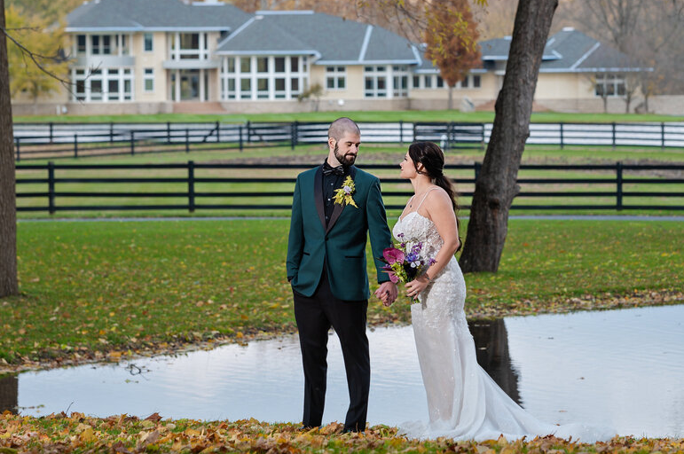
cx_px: 369
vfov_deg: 7.2
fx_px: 3605
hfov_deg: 10.8
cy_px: 177
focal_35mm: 190
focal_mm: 122
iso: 100
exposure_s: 1/200
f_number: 4.5
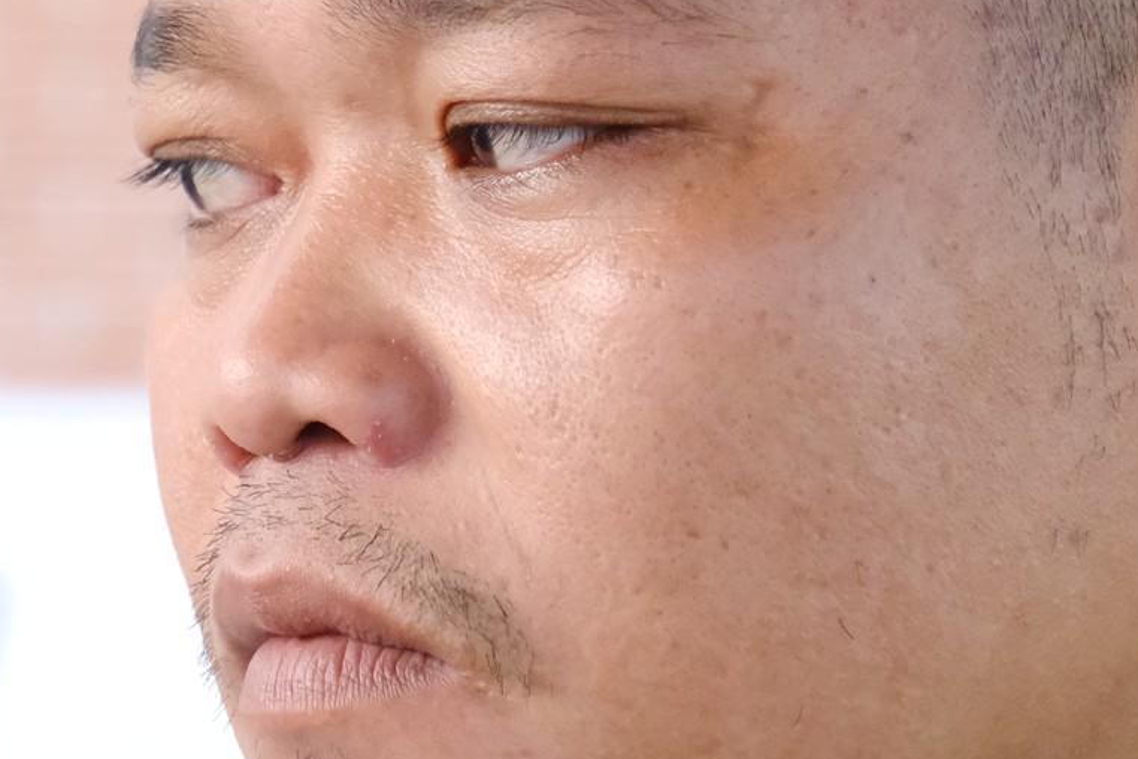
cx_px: 454
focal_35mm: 231
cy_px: 247
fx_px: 7302
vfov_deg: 5.9
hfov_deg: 8.9
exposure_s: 1/550
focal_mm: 58.9
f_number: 5.6
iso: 8000
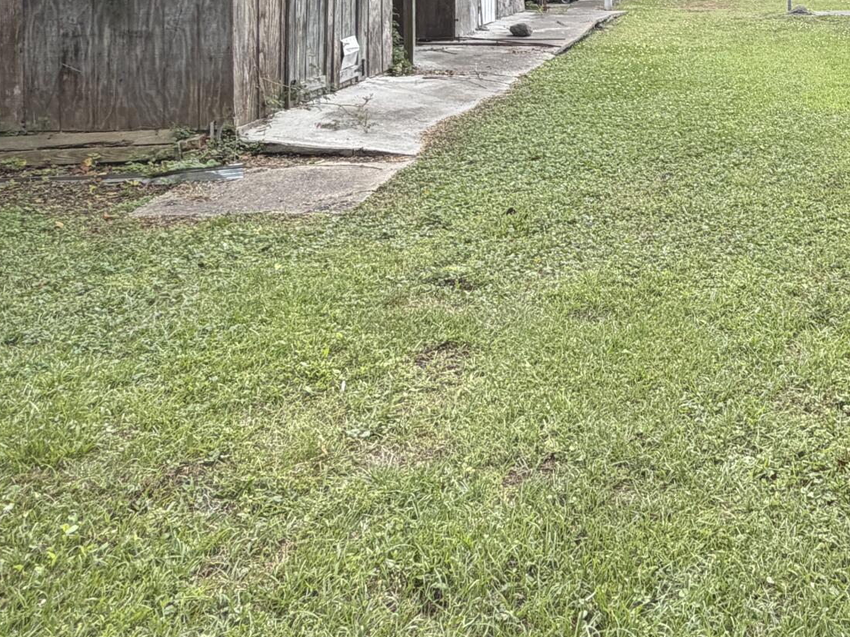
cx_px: 811
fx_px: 933
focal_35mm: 38
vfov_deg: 34.1
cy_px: -12
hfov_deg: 43.4
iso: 40
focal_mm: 2.22
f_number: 2.2
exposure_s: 1/694
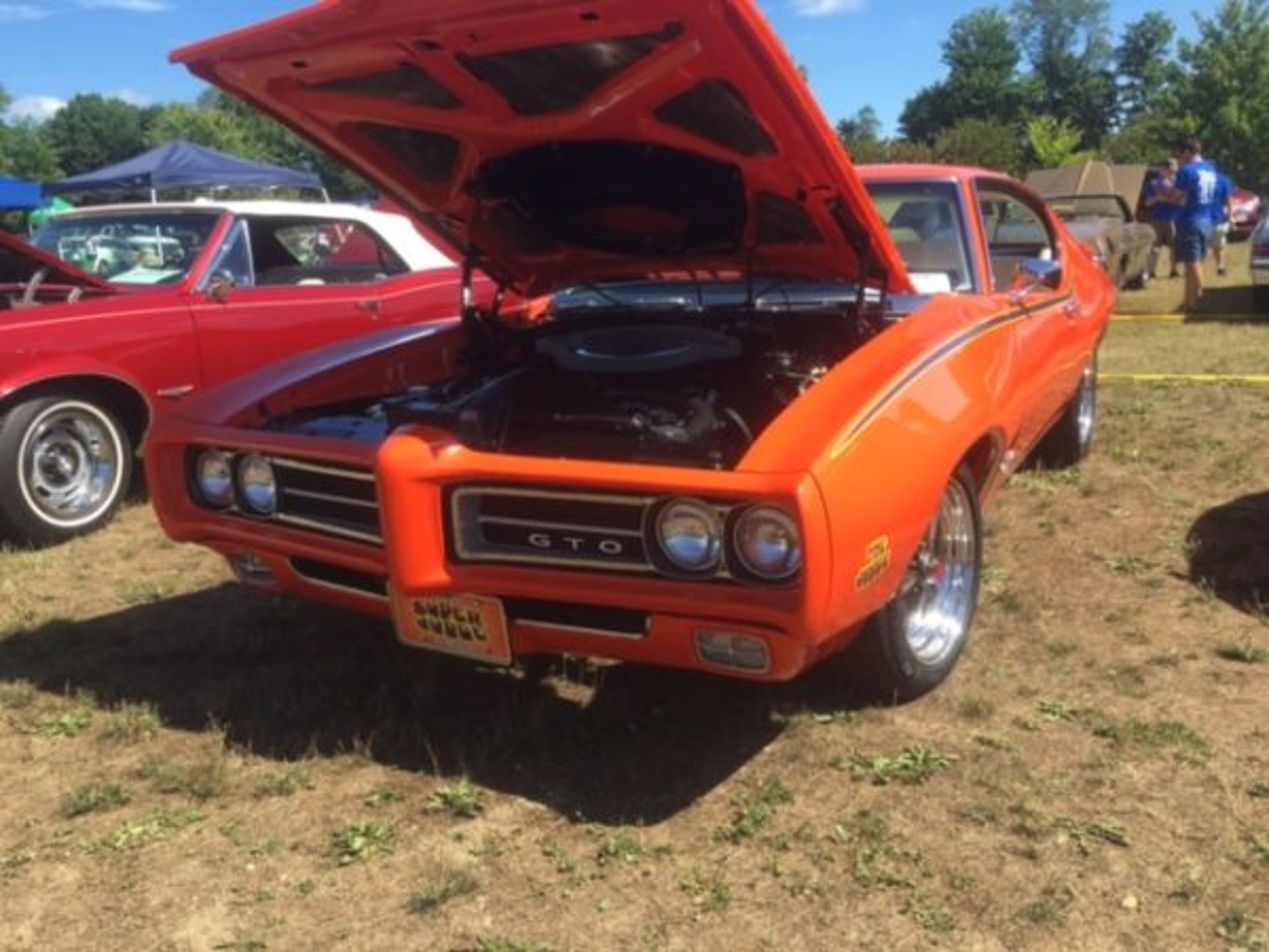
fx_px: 1063
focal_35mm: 29
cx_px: 634
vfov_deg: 48.2
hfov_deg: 61.7
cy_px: 476
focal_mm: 4.15
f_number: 2.2
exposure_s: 1/549
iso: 25
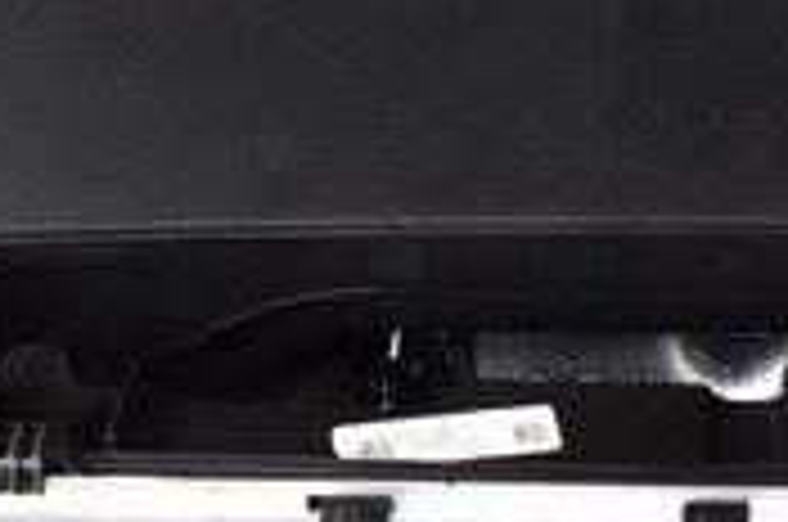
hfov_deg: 15.4
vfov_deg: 10.3
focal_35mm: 132
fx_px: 2884
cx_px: 729
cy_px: -20
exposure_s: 1/15
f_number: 5.6
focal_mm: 24
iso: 1600
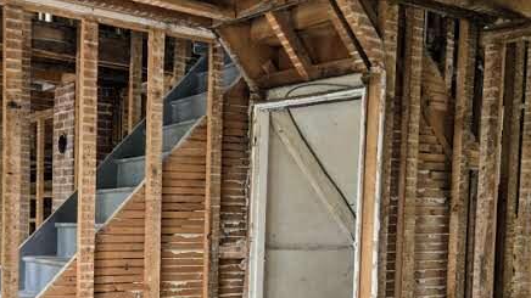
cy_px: 247
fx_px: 648
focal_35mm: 46
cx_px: 133
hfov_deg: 43.2
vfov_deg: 25.4
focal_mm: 5.4
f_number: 1.8
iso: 640
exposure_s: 1/120
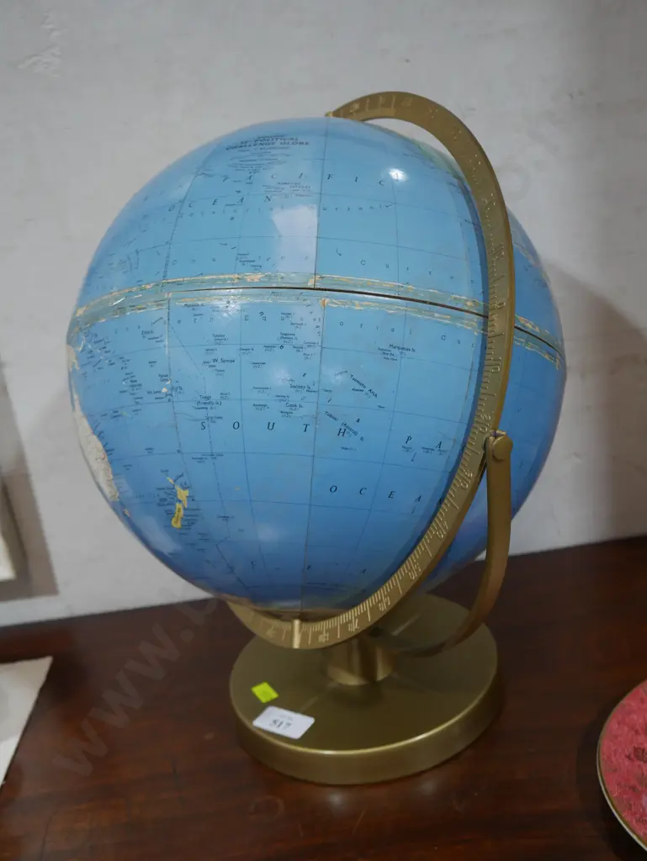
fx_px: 996
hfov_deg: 36.0
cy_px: 430
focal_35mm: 40
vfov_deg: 46.8
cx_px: 324
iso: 400
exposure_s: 1/60
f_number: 4.4
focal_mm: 20
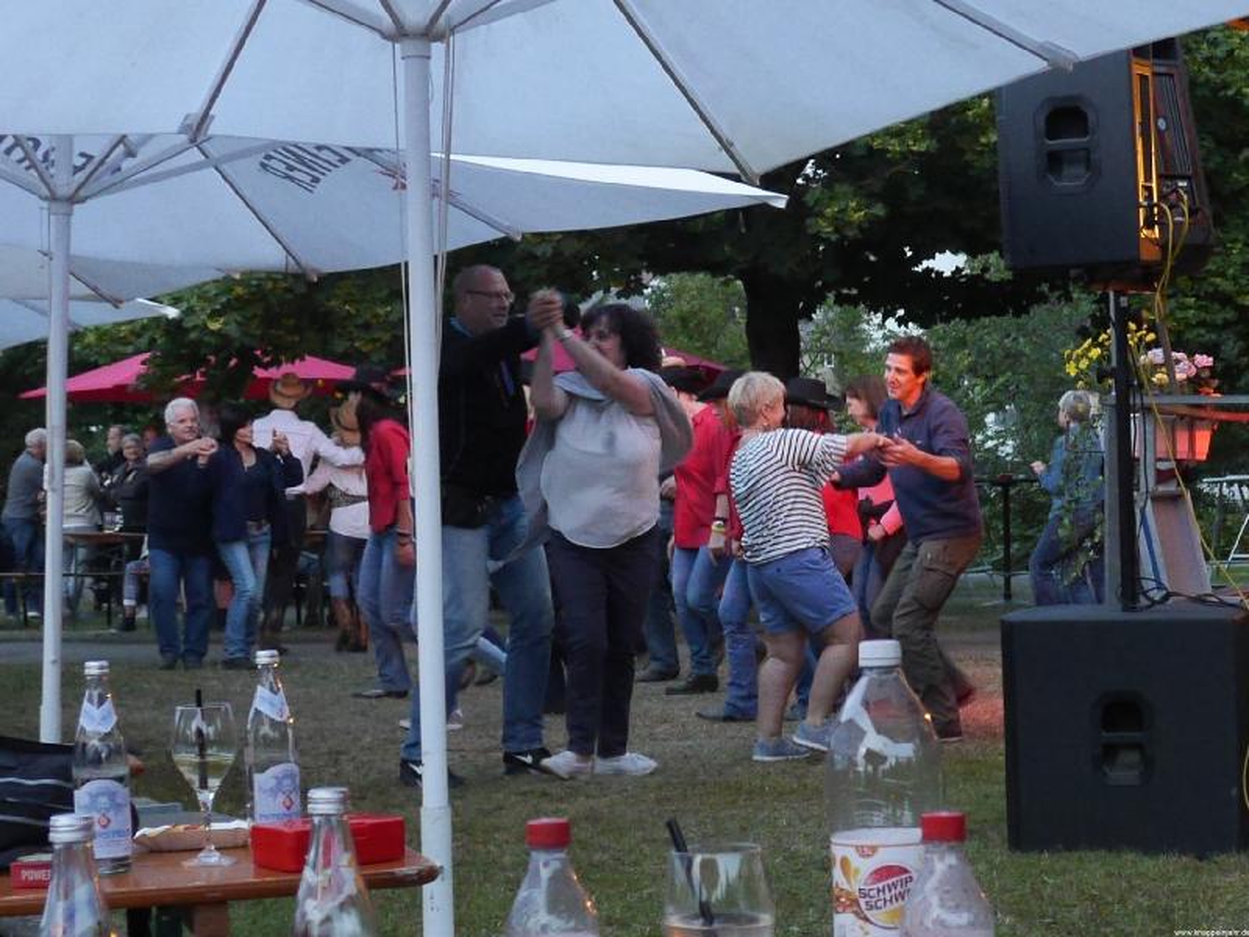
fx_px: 1010
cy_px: 468
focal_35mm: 28
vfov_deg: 49.7
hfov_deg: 63.4
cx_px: 624
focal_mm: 14
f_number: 4
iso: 1600
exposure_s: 1/60
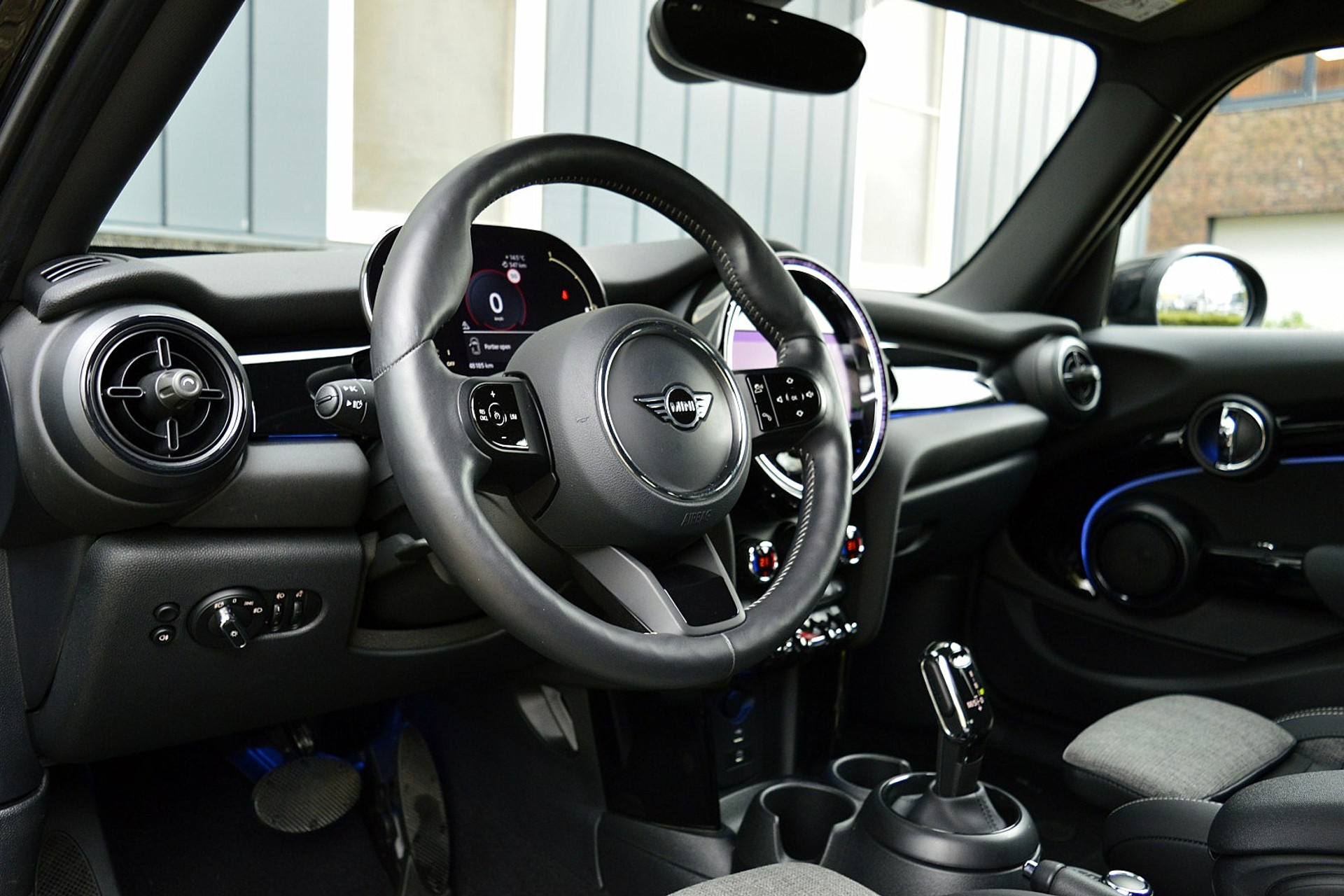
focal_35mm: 27
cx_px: 672
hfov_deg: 67.4
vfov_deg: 47.9
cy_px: 448
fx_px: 1008
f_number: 3.5
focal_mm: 18
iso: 800
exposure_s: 1/50
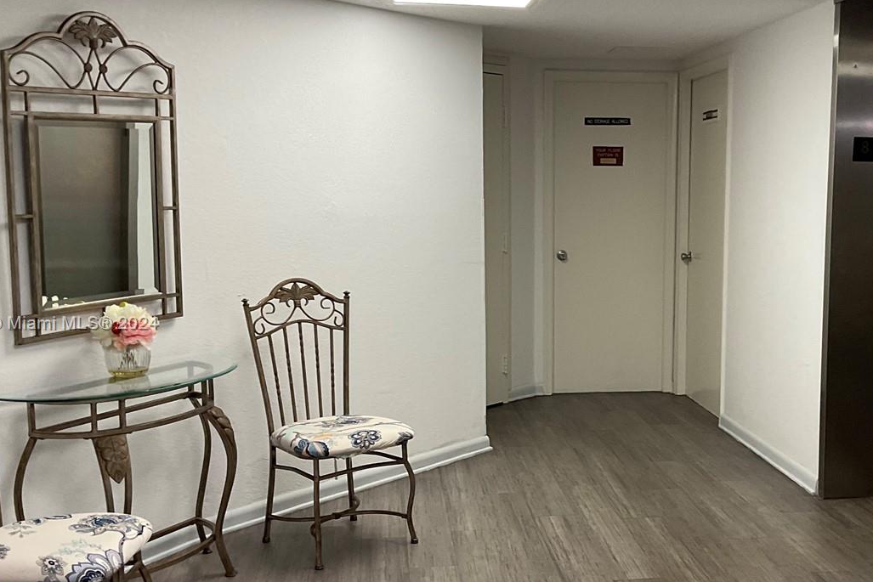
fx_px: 1140
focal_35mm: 47
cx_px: 566
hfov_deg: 41.5
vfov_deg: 28.6
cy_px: 325
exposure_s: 1/60
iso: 64
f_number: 1.8
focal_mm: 3
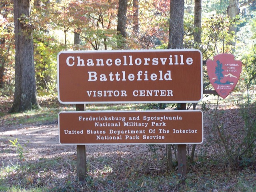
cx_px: 128
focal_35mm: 117
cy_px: 96
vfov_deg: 12.7
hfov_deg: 16.8
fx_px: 865
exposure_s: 1/60
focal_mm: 19.4
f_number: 3.2
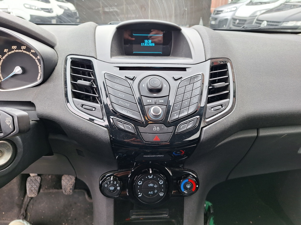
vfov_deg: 58.9
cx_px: 150
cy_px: 112
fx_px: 200
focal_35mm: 23
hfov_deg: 73.9
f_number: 1.8
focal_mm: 5.54
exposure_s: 1/50
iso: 64
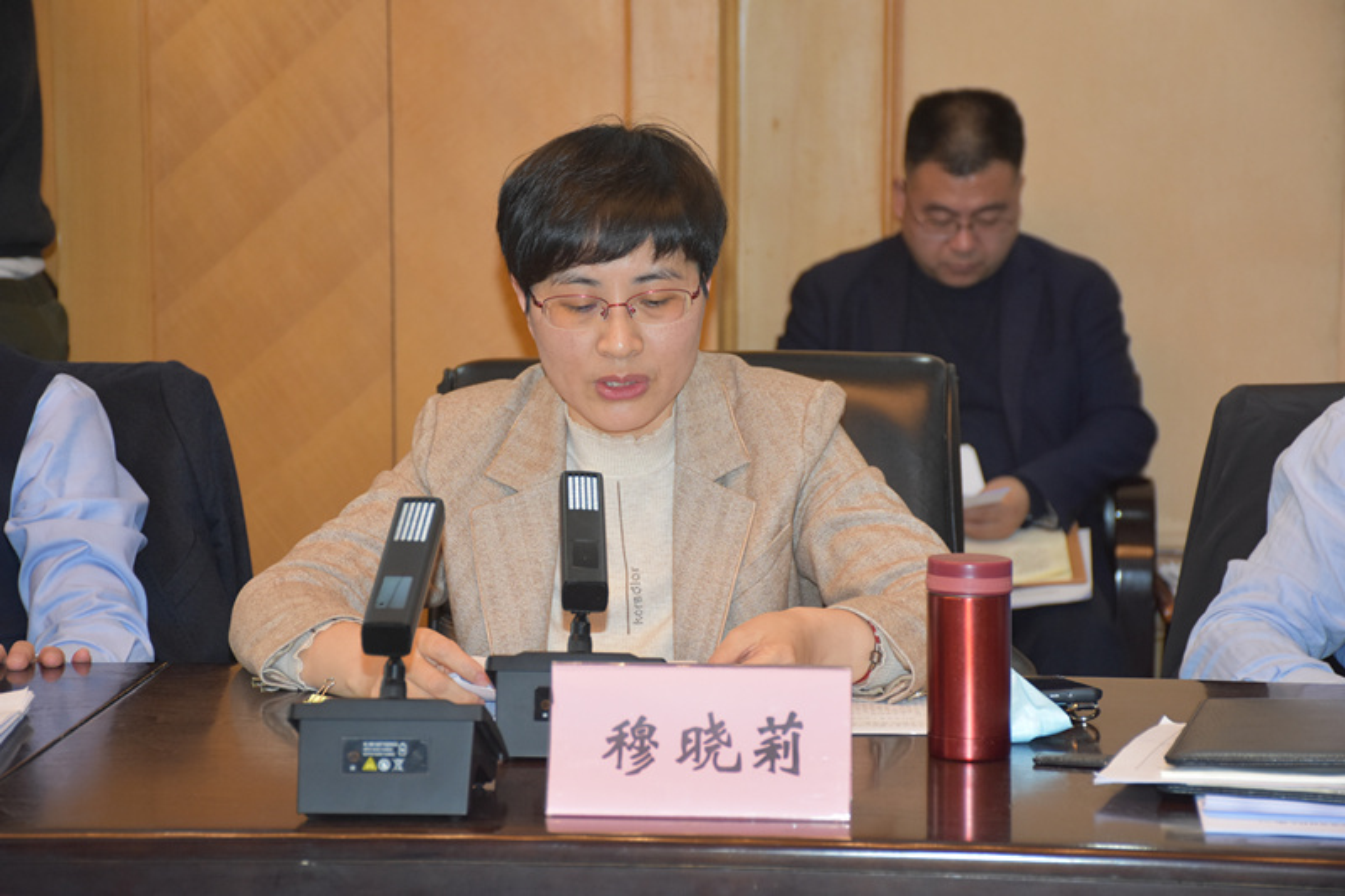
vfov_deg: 13.0
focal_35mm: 105
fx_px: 3922
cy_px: 448
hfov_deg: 19.5
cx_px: 672
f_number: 5
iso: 1250
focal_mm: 70
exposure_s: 1/60
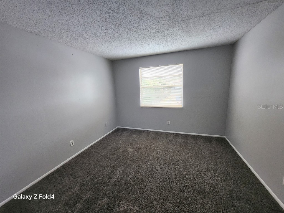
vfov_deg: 89.9
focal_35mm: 13
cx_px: 142
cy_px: 106
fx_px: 107
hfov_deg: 106.2
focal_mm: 1.74
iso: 200
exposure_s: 1/60
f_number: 2.2
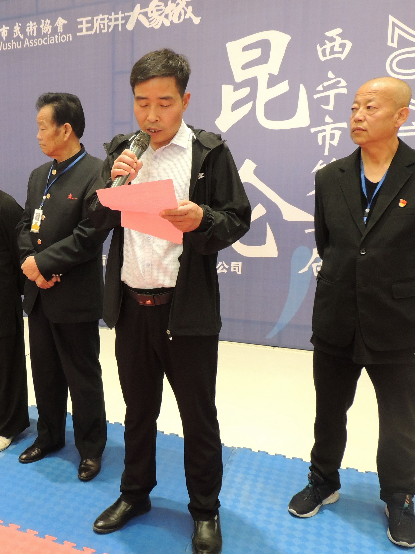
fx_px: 528
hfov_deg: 41.3
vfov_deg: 55.4
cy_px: 277
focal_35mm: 33
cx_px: 89
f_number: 3
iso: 360
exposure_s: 1/30
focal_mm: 4.3
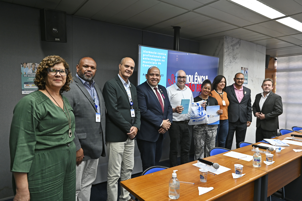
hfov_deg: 73.8
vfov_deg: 53.1
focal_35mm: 24
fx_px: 201
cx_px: 151
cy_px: 100
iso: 800
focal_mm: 24
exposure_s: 1/160
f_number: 4
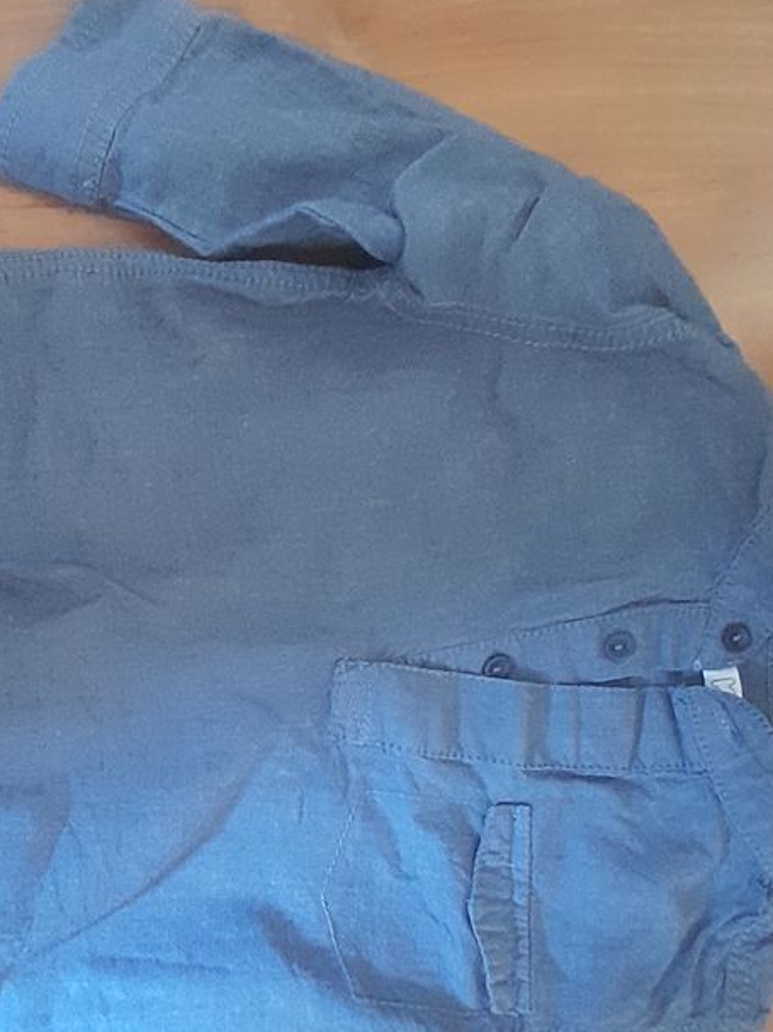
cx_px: 304
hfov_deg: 49.4
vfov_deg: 62.1
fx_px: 834
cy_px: 675
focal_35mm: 28
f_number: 2.2
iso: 800
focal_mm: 1.46
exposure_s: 1/20
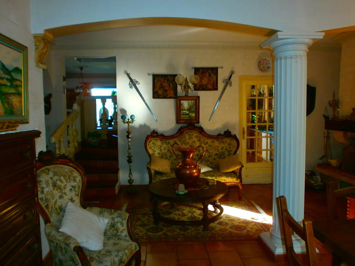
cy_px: 133
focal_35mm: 27
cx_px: 178
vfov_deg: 51.3
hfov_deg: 65.3
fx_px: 277
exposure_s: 1/30
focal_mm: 4.8
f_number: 2.9
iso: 125
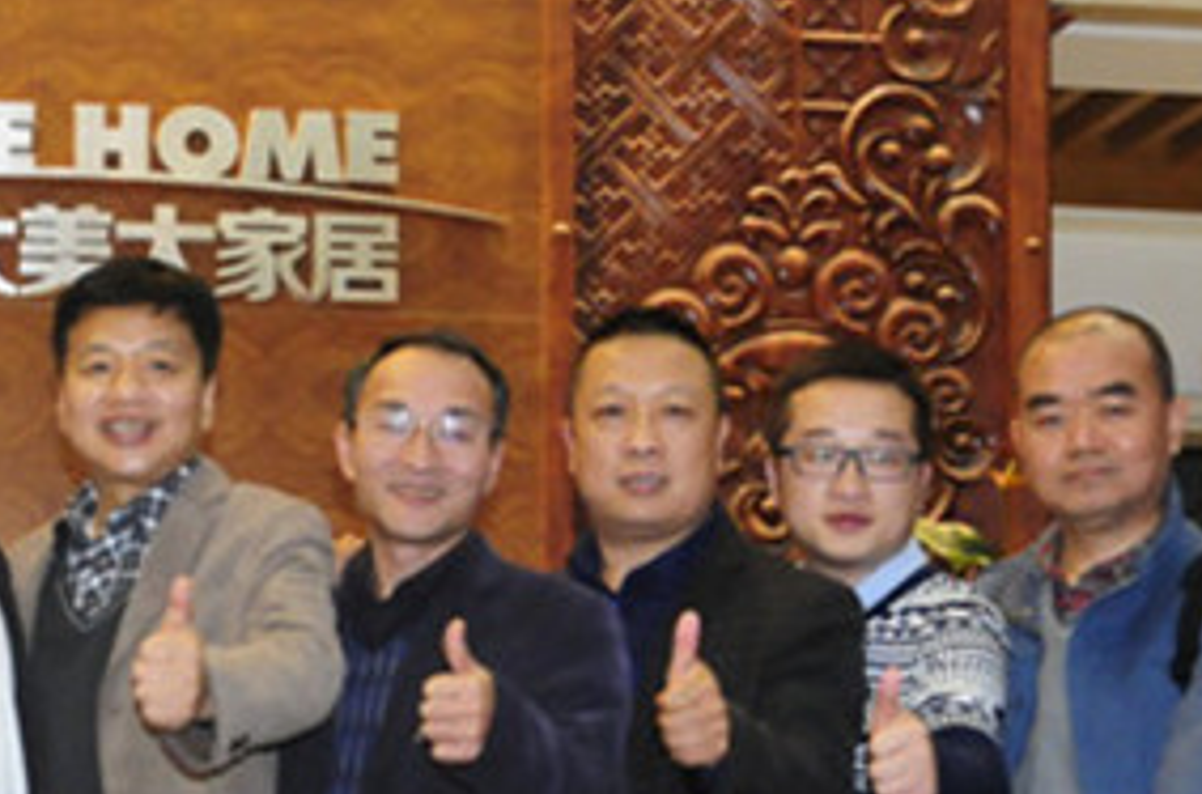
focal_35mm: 86
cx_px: 102
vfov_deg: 15.2
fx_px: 2863
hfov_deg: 23.1
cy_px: 957
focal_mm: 18
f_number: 3.5
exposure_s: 1/40
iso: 1600
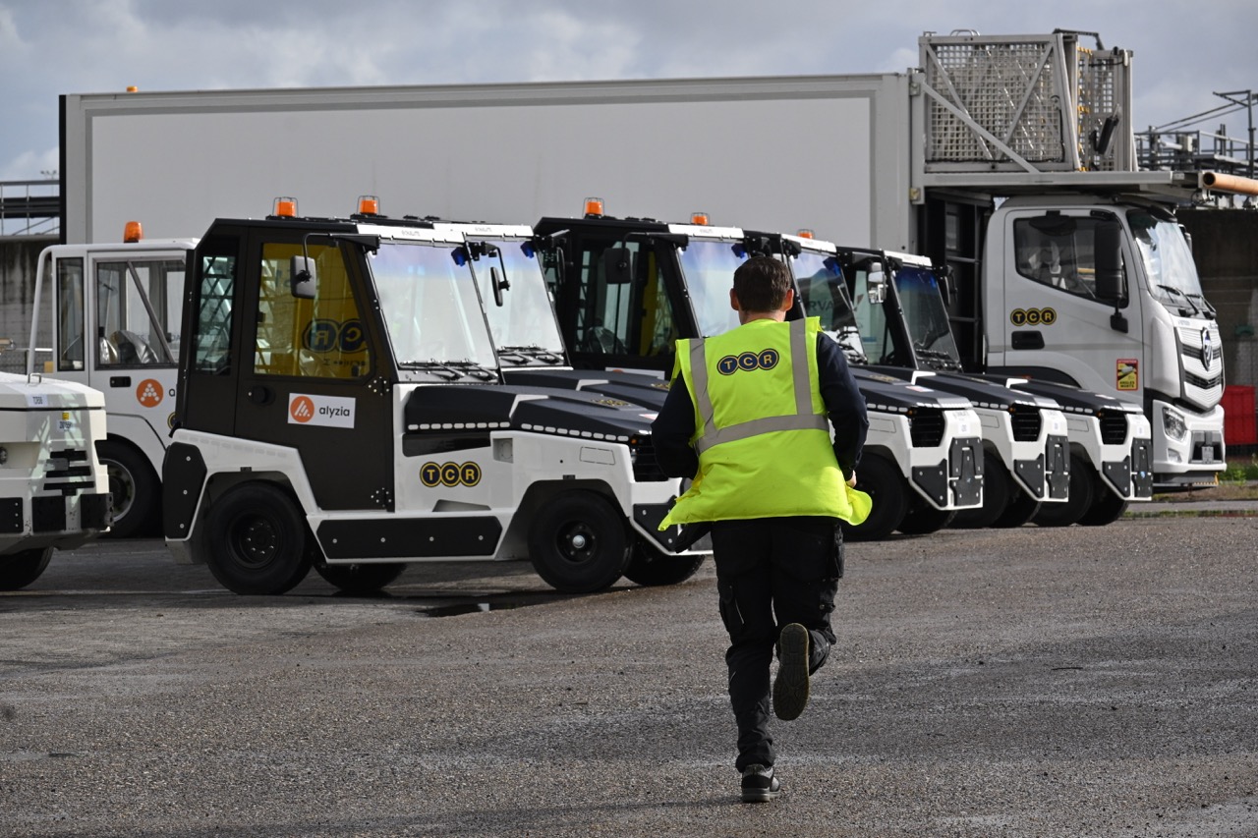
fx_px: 5450
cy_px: 419
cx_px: 629
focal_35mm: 156
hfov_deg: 13.2
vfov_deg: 8.8
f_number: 9
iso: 400
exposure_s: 1/1250
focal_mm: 104
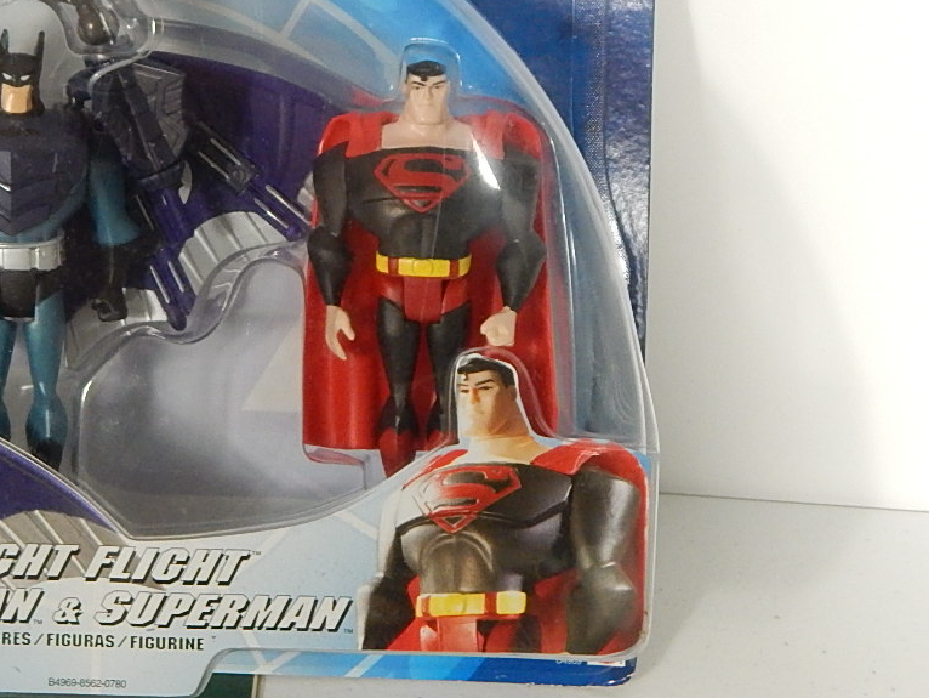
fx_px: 1906
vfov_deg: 20.6
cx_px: 61
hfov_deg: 26.3
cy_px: 220
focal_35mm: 71
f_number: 3.3
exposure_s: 1/20
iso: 400
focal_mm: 6.1
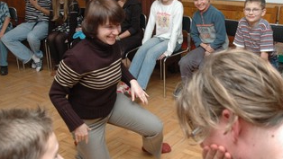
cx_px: 145
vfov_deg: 24.9
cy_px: 92
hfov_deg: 42.9
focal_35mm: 48
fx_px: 360
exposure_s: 1/60
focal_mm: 24
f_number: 5.6
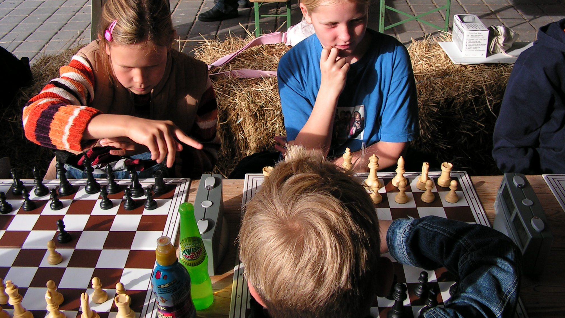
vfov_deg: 29.7
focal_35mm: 40
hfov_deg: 50.5
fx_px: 599
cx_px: 278
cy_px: 133
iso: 64
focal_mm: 6
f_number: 3.2
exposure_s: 1/250
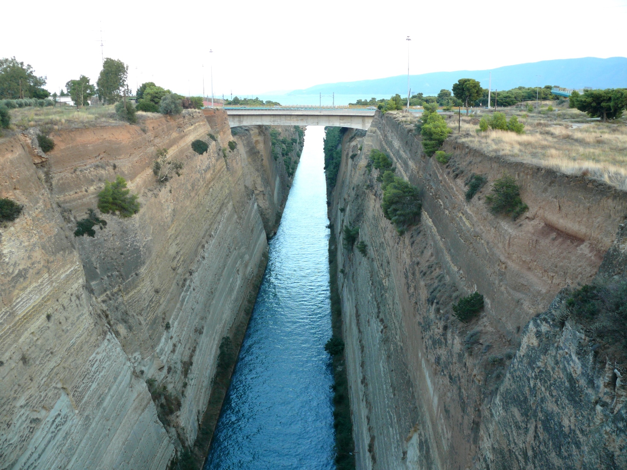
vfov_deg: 40.7
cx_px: 314
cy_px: 235
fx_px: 634
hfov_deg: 52.6
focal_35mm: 35
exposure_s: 1/30
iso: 100
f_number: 2.8
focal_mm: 7.4
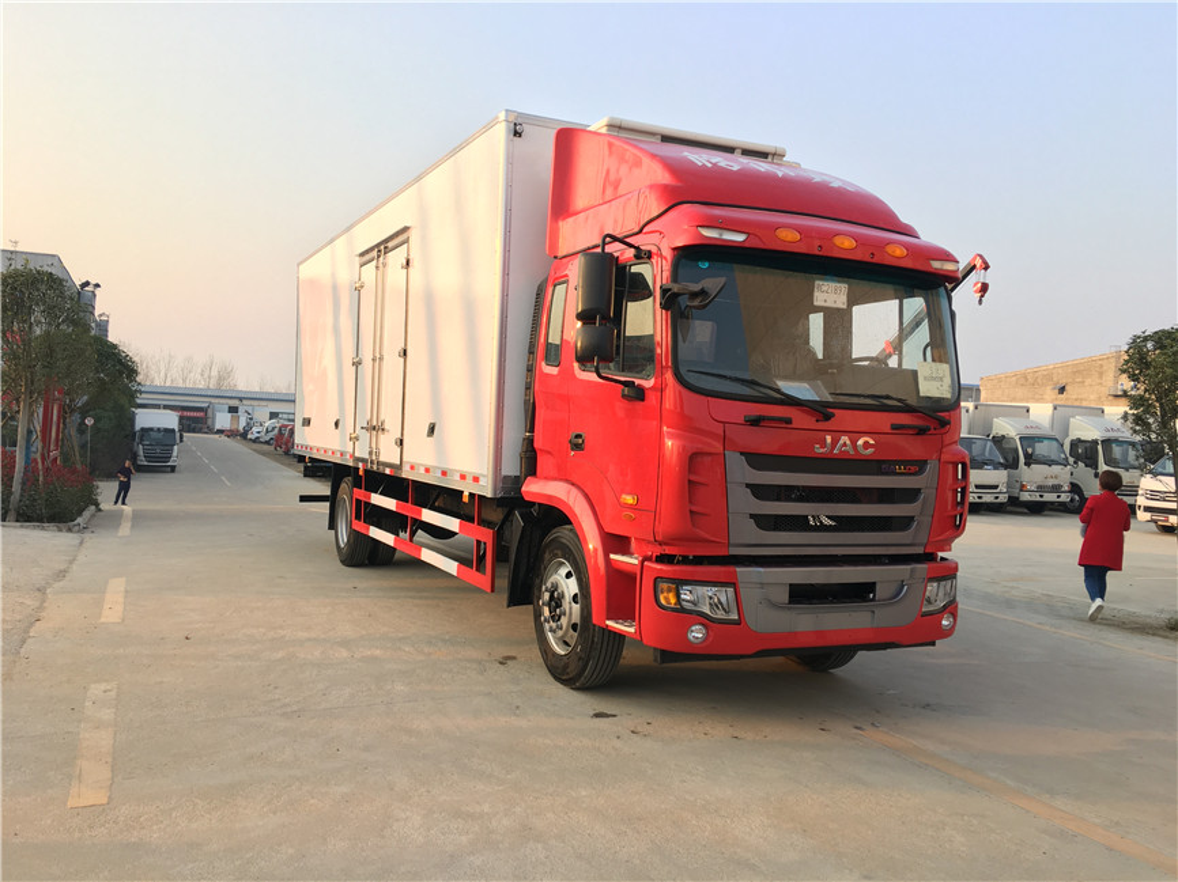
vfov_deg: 48.2
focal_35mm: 29
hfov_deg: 61.7
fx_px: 987
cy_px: 441
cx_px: 589
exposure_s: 1/156
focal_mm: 4.15
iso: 25
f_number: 2.2
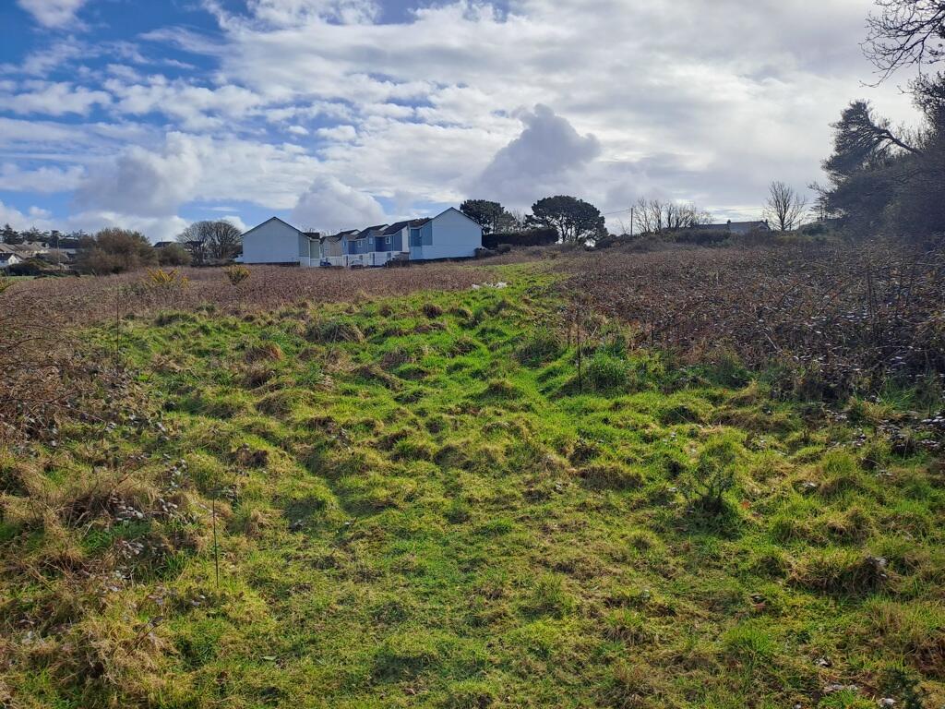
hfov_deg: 69.4
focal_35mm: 25
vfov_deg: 54.9
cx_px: 472
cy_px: 354
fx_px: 682
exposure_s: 1/2370
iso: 32
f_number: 1.8
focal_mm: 4.65
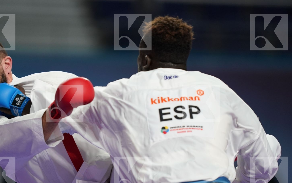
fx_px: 4019
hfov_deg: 4.2
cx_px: 133
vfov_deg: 2.6
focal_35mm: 505
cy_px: 103
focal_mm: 400
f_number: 2.8
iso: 1600
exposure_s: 1/1000
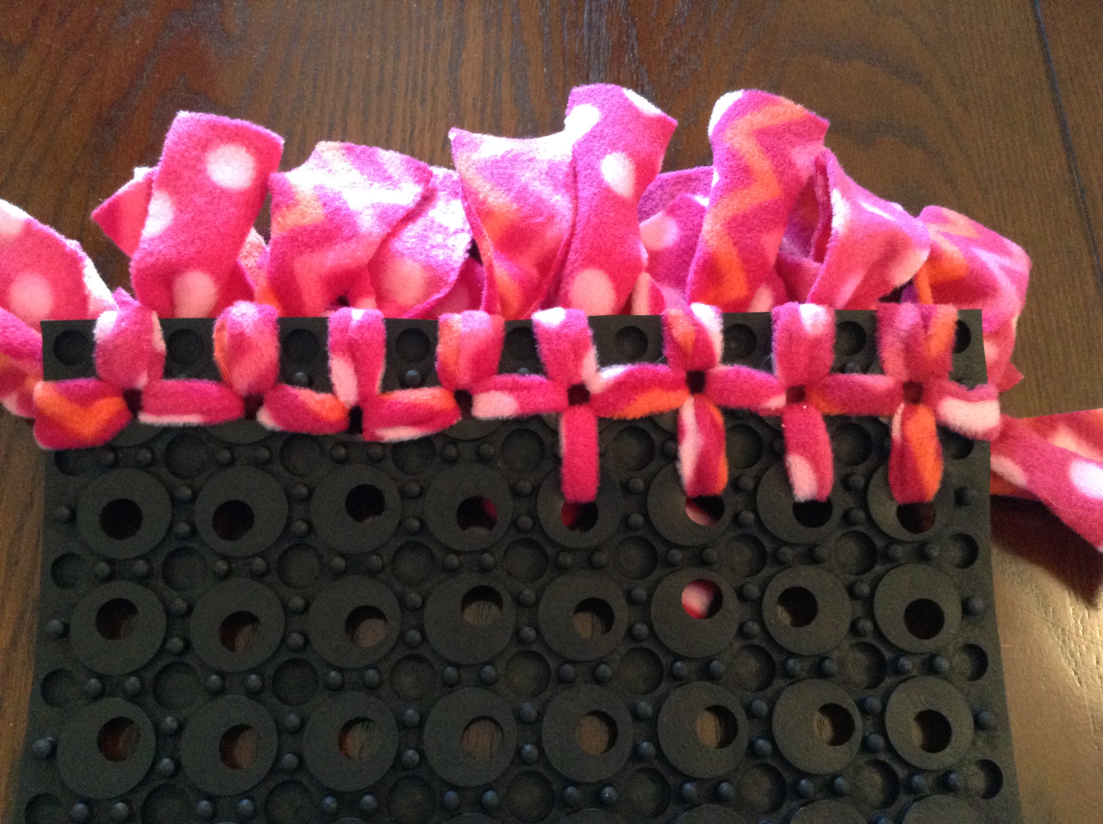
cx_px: 552
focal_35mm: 33
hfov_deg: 55.4
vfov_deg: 42.8
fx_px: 1050
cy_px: 412
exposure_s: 1/15
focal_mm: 3.3
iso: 250
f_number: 2.4
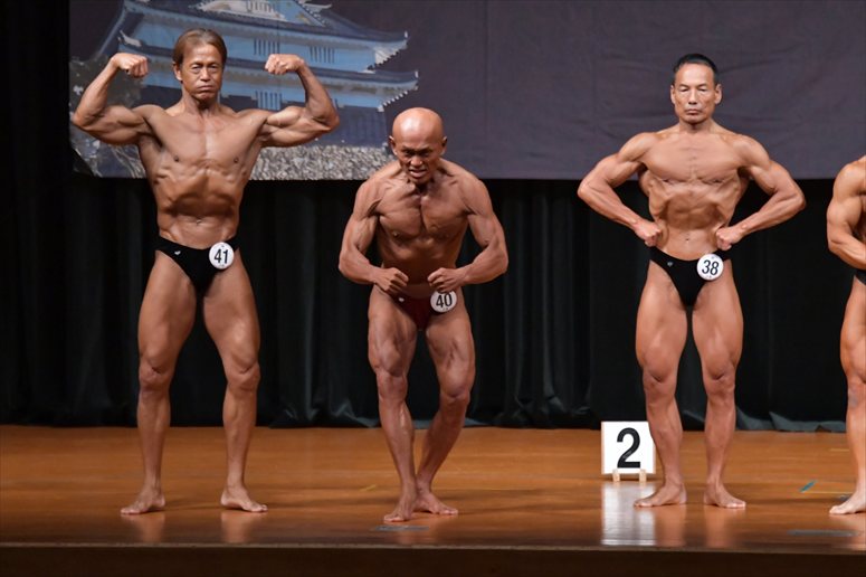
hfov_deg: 8.1
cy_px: 288
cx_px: 433
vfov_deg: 5.4
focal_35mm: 255
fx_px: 6131
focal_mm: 170
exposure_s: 1/400
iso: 6400
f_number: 5.6
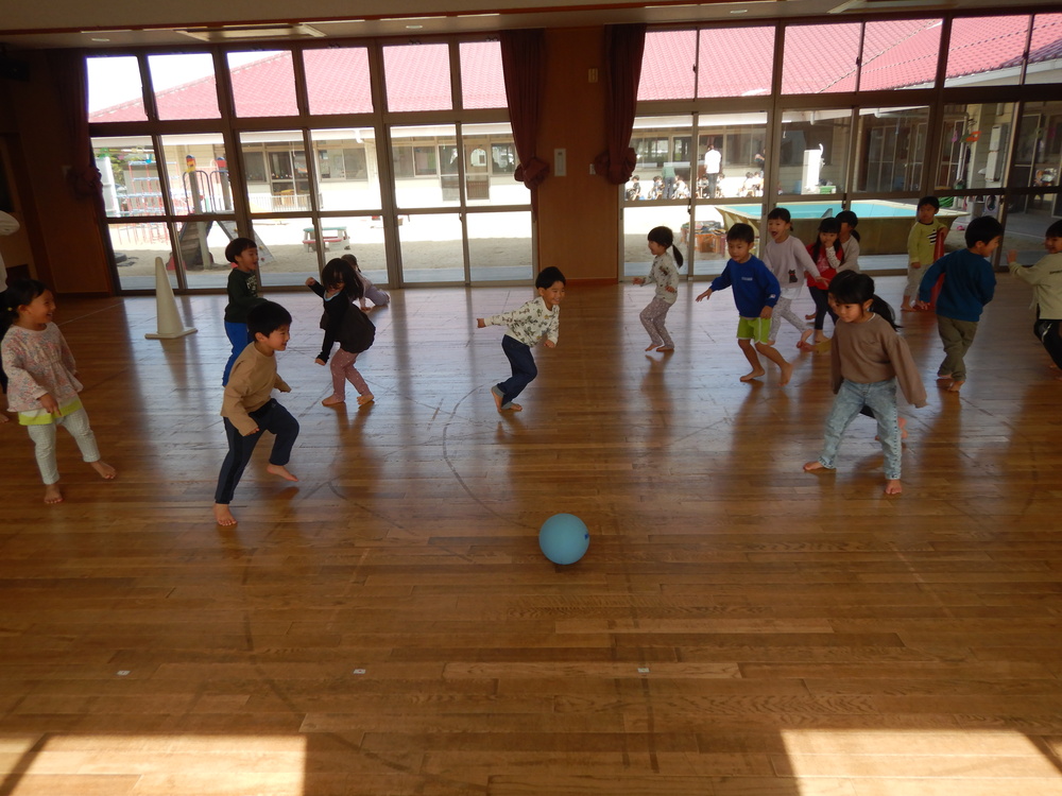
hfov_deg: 71.6
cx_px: 531
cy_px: 398
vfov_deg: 56.8
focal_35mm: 24
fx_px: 736
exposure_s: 1/500
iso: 125
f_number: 2.8
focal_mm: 4.3
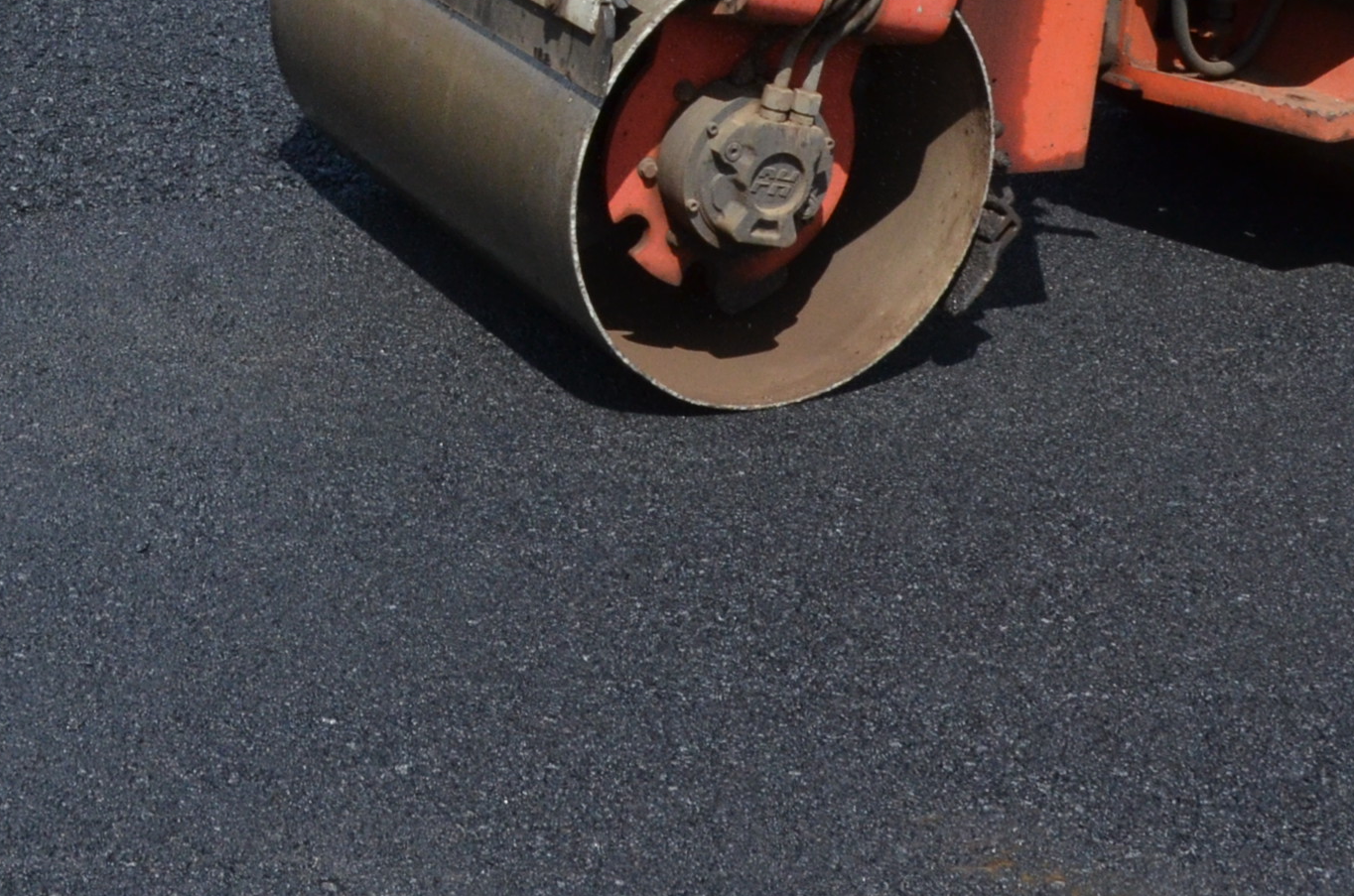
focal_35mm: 85
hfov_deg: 23.4
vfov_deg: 15.6
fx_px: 3203
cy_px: -55
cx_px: 200
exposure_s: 1/640
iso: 800
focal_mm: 21
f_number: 13
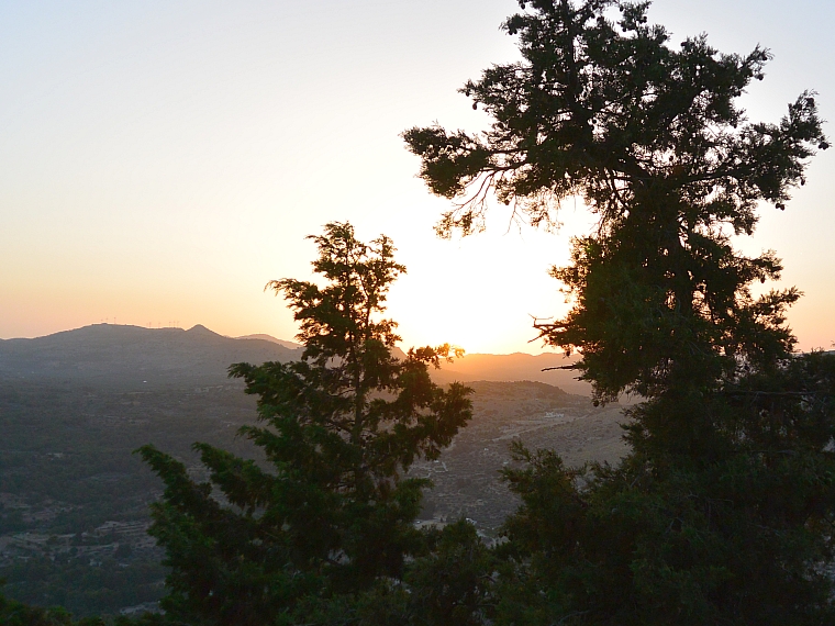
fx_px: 844
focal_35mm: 35
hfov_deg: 51.9
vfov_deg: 40.7
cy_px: 283
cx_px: 538
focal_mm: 10
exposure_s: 1/250
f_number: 4
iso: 160
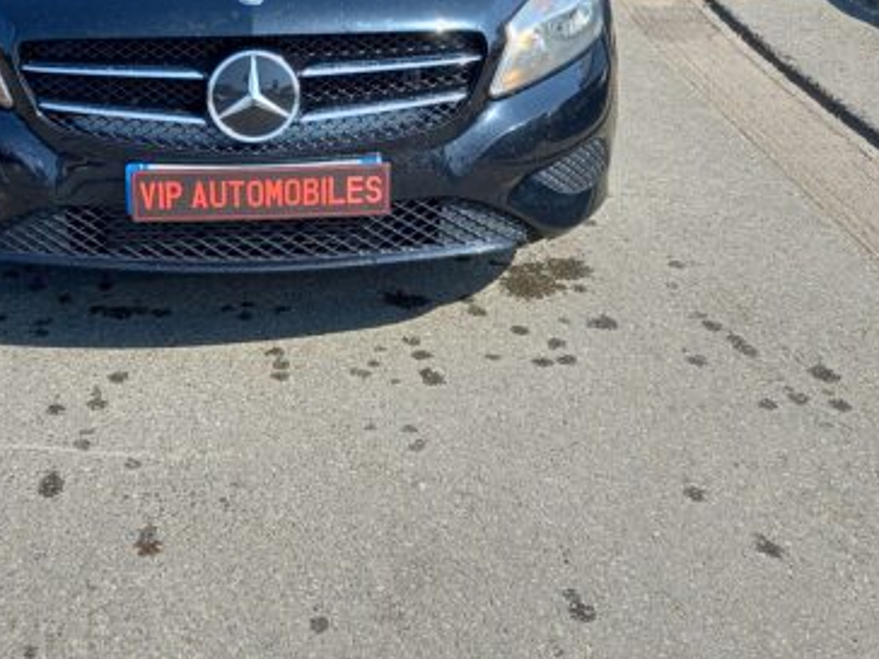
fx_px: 1397
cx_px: 203
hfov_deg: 34.1
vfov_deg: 25.9
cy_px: 89
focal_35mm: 55
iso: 25
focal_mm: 4.6
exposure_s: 1/323
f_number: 2
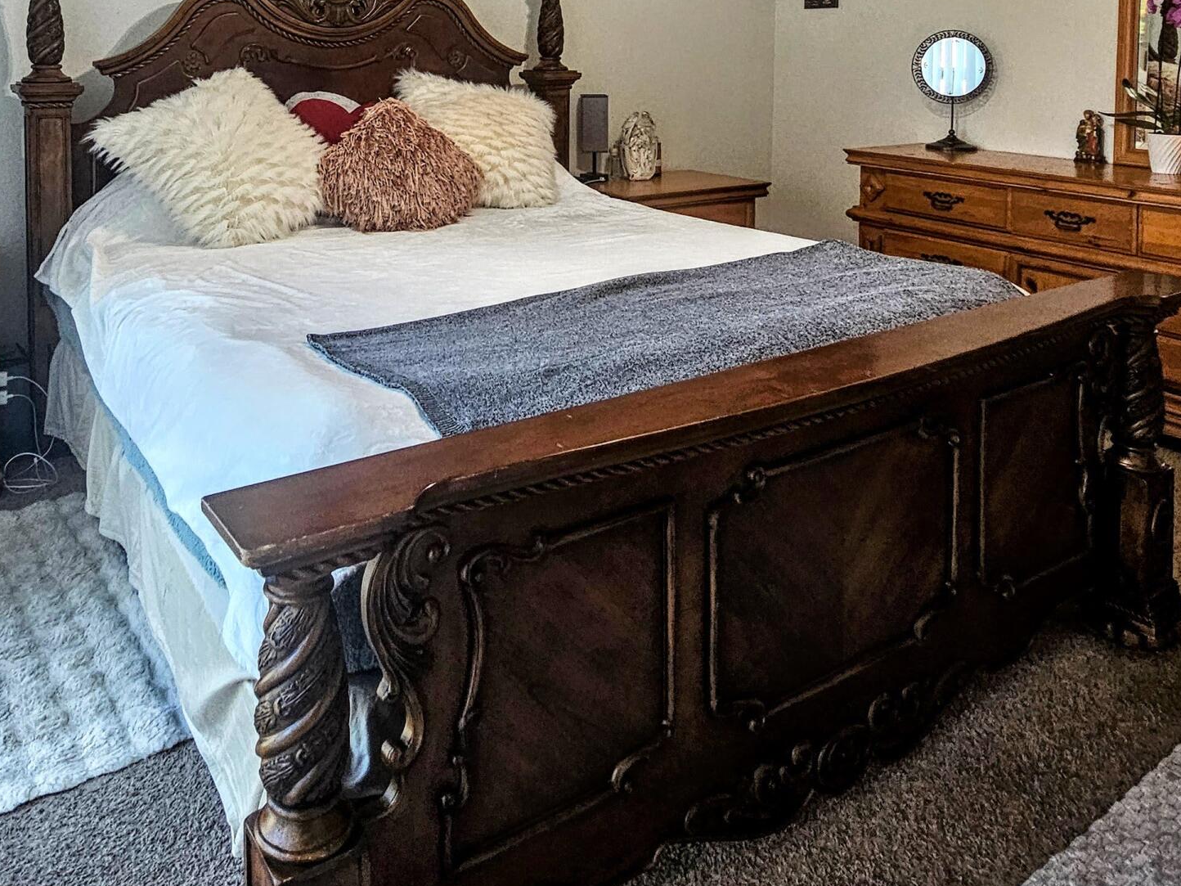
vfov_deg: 46.4
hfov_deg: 64.8
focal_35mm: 27
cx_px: 477
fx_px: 921
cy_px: 89
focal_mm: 2.2
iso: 200
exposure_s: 1/60
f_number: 2.2
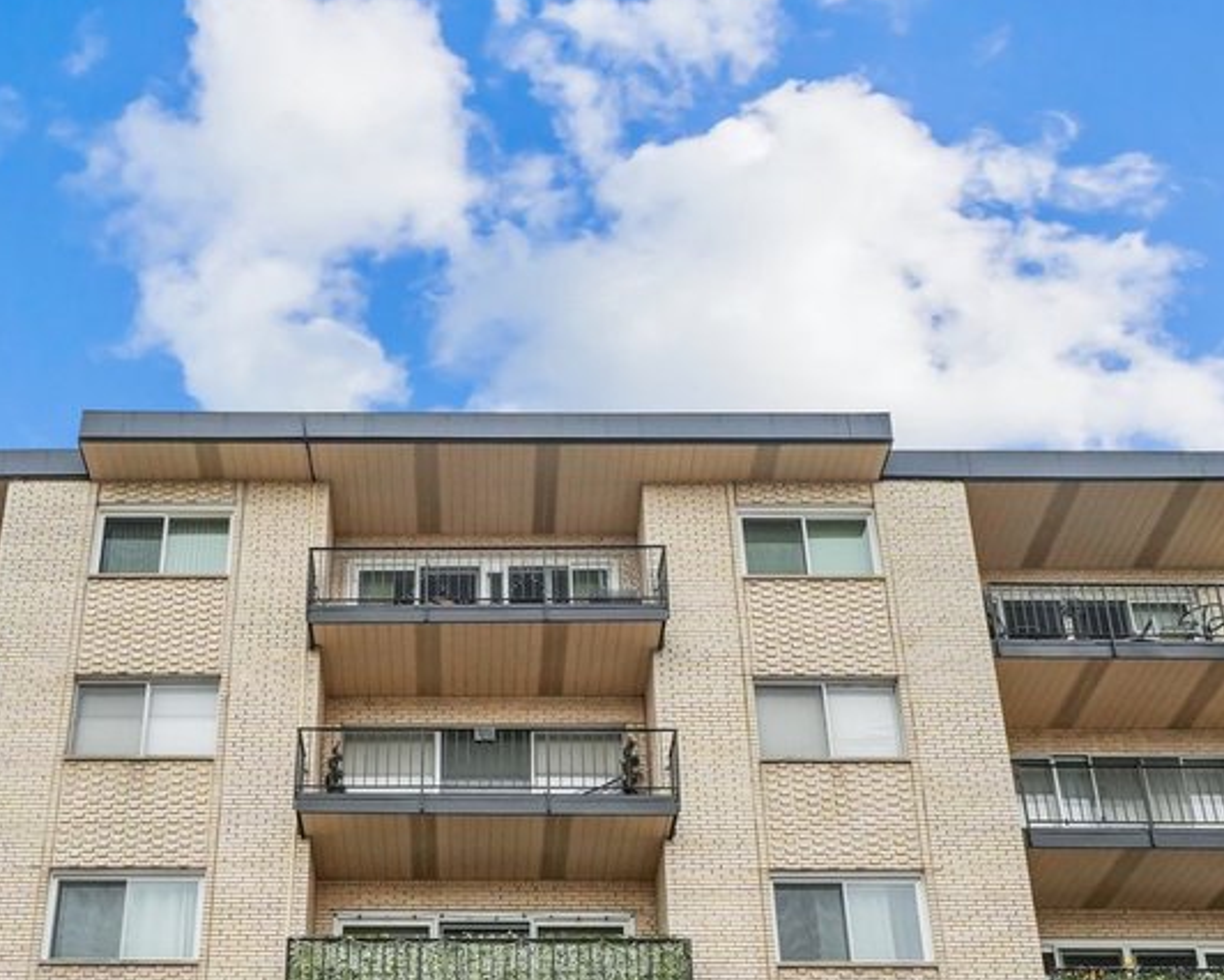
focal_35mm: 40
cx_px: 476
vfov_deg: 32.0
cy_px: 1132
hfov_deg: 45.5
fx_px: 1450
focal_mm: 14
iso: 400
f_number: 8
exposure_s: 1/500
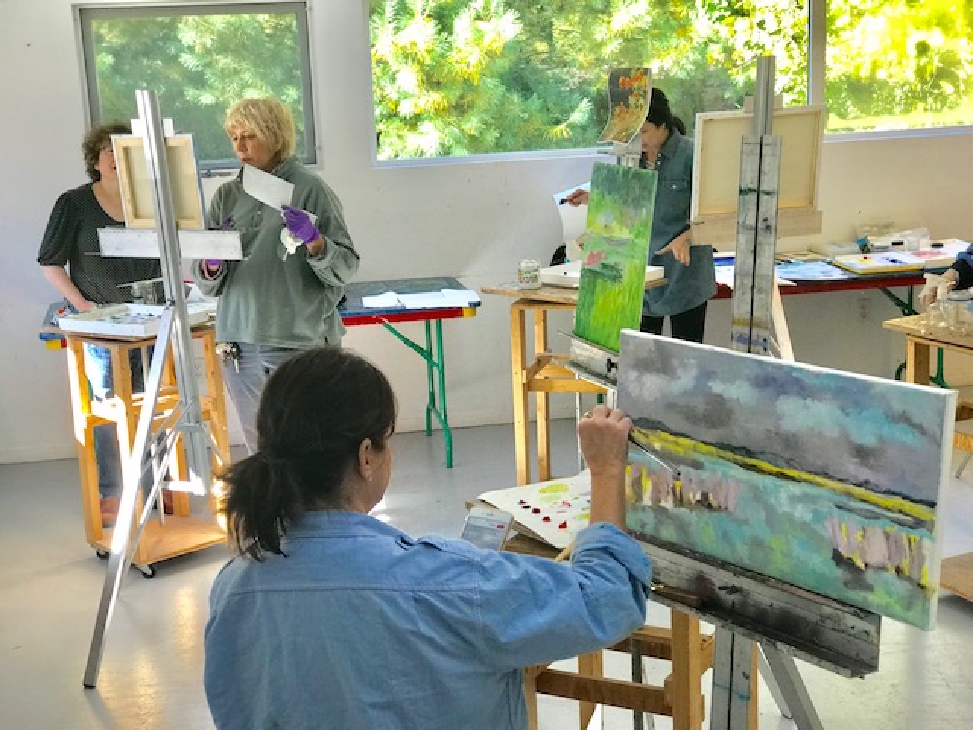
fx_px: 1602
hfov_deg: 33.8
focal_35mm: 57
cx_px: 486
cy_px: 365
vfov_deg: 25.7
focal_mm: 6.6
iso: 40
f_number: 2.8
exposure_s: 1/60
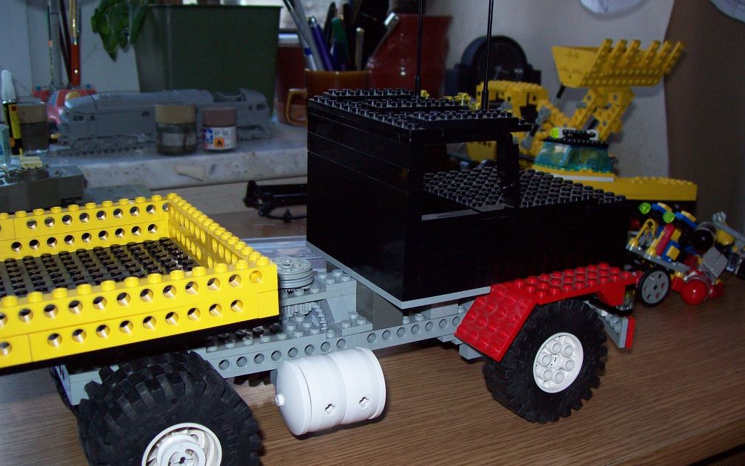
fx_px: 792
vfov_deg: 32.8
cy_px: 240
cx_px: 367
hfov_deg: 50.4
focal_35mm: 39
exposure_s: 1/64
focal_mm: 6
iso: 80
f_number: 2.7
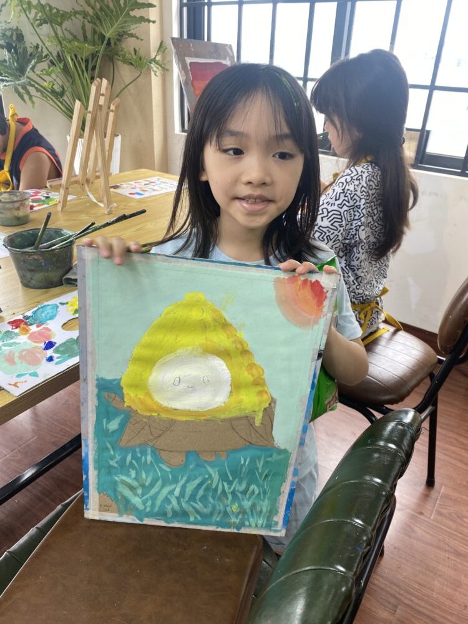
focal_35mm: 26
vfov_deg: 67.3
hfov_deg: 53.1
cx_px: 234
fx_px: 469
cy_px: 312
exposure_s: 1/100
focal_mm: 4.25
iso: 50
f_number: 1.8
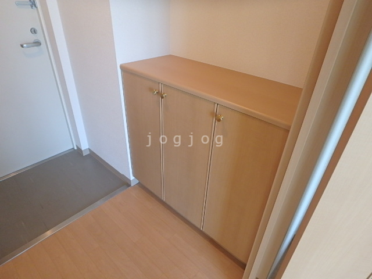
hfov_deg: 79.0
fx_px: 226
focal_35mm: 21
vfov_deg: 63.4
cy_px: 140
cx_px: 186
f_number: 3.5
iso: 400
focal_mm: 3.7
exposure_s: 1/30
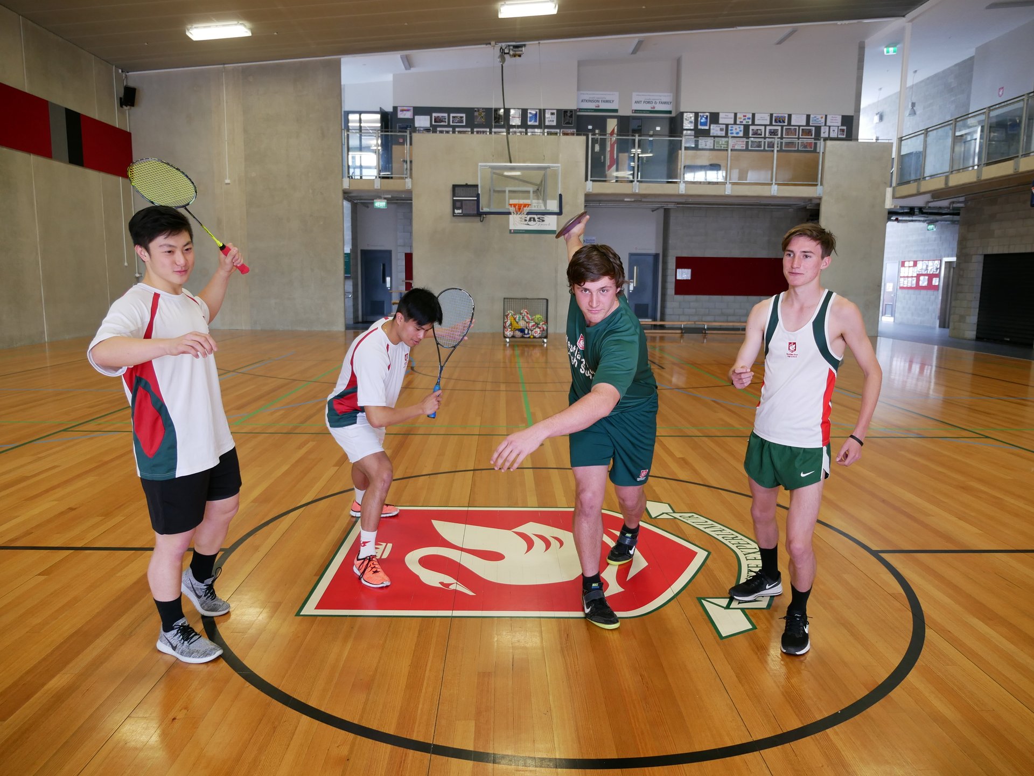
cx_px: 517
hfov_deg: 71.6
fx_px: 717
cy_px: 388
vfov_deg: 56.8
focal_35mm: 24
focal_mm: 12
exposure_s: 1/60
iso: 400
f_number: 2.8
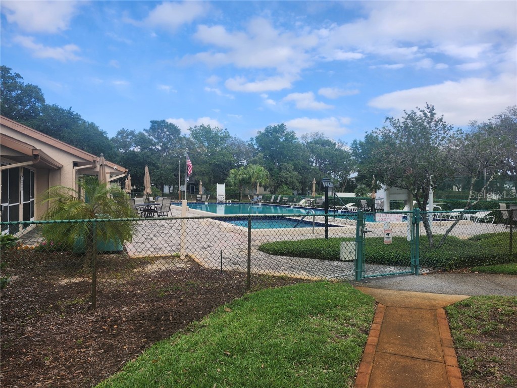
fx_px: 344
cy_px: 194
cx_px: 258
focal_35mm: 23
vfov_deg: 58.9
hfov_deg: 73.9
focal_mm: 5.54
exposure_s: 1/950
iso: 25
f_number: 1.8
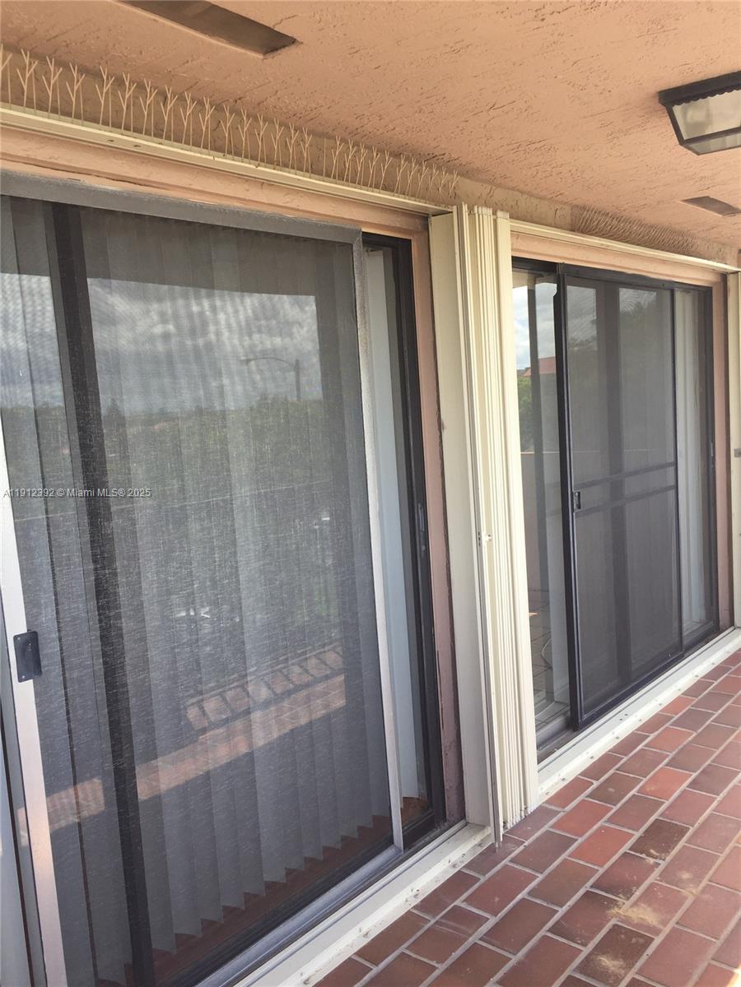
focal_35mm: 29
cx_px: 370
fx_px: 828
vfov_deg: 61.7
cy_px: 494
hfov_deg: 48.2
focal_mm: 4.15
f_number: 2.2
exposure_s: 1/271
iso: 32
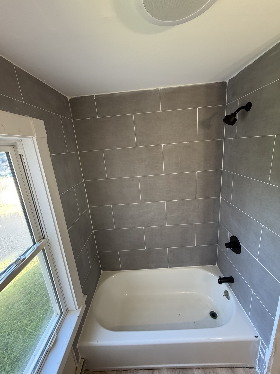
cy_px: 187
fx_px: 151
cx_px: 140
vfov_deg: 102.1
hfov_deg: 85.7
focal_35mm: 14
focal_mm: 2.22
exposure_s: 1/60
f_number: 2.2
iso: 160
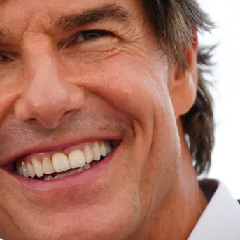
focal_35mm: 1142
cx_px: 66
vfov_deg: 1.5
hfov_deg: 1.5
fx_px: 8958
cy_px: 106
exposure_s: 1/800
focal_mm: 600
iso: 500
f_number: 6.3
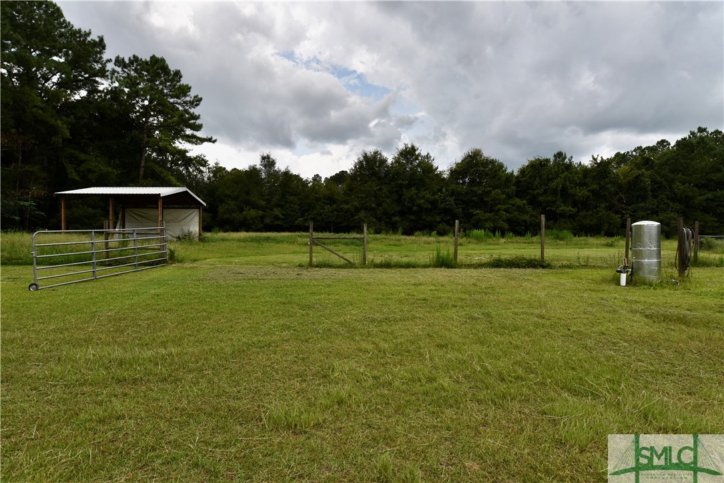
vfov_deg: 67.4
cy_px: 242
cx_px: 362
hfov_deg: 90.0
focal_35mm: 18
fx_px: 362
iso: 100
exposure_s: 1/200
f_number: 8
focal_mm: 18
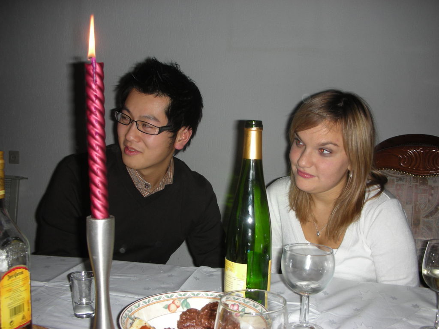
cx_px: 220
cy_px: 164
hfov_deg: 52.6
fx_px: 444
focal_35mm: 35
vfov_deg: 40.7
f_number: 3
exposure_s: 1/60.1
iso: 50
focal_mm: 5.8
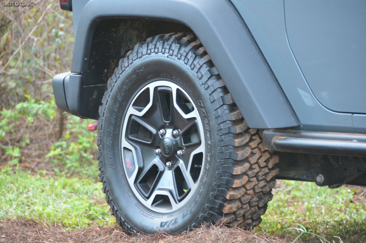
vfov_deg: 6.1
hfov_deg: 9.2
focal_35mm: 225
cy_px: 122
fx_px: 2283
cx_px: 183
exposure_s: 1/200
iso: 1600
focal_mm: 150
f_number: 5.6
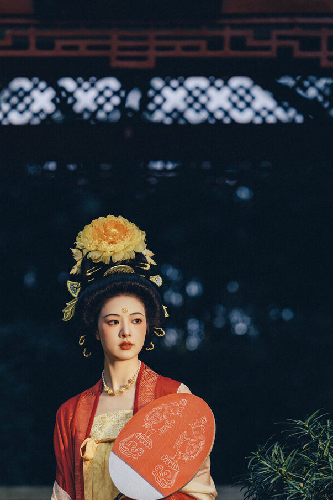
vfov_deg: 14.6
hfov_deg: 9.8
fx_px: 1943
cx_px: 102
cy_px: 382
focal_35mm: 140
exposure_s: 1/320
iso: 160
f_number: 2.8
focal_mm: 110
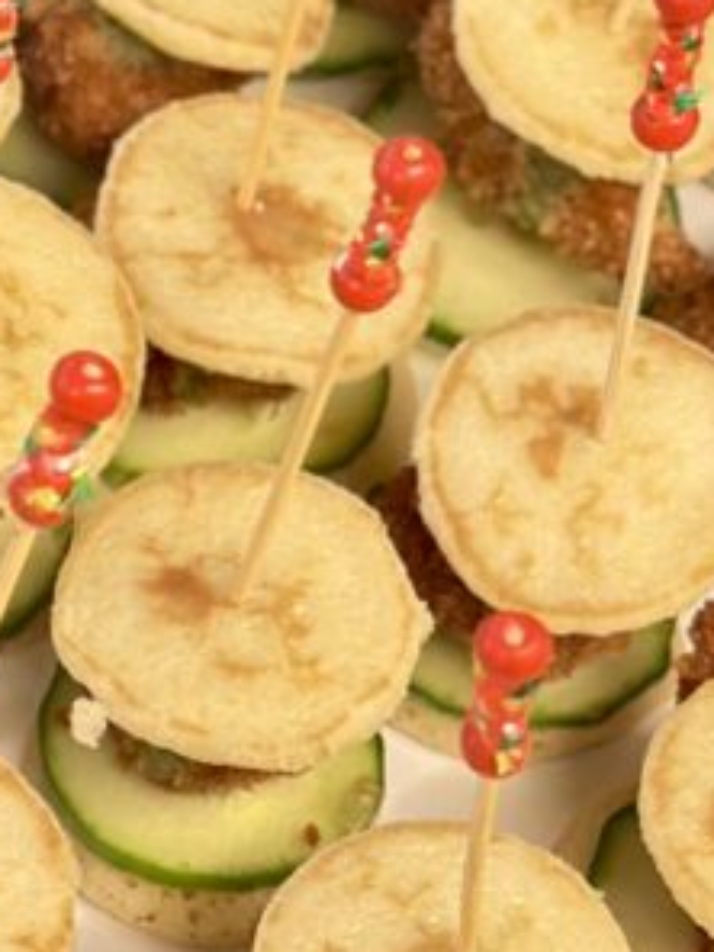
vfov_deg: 11.8
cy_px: 35
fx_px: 4565
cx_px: -145
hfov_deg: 8.8
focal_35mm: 166
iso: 200
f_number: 1.78
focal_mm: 6.86
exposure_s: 1/60
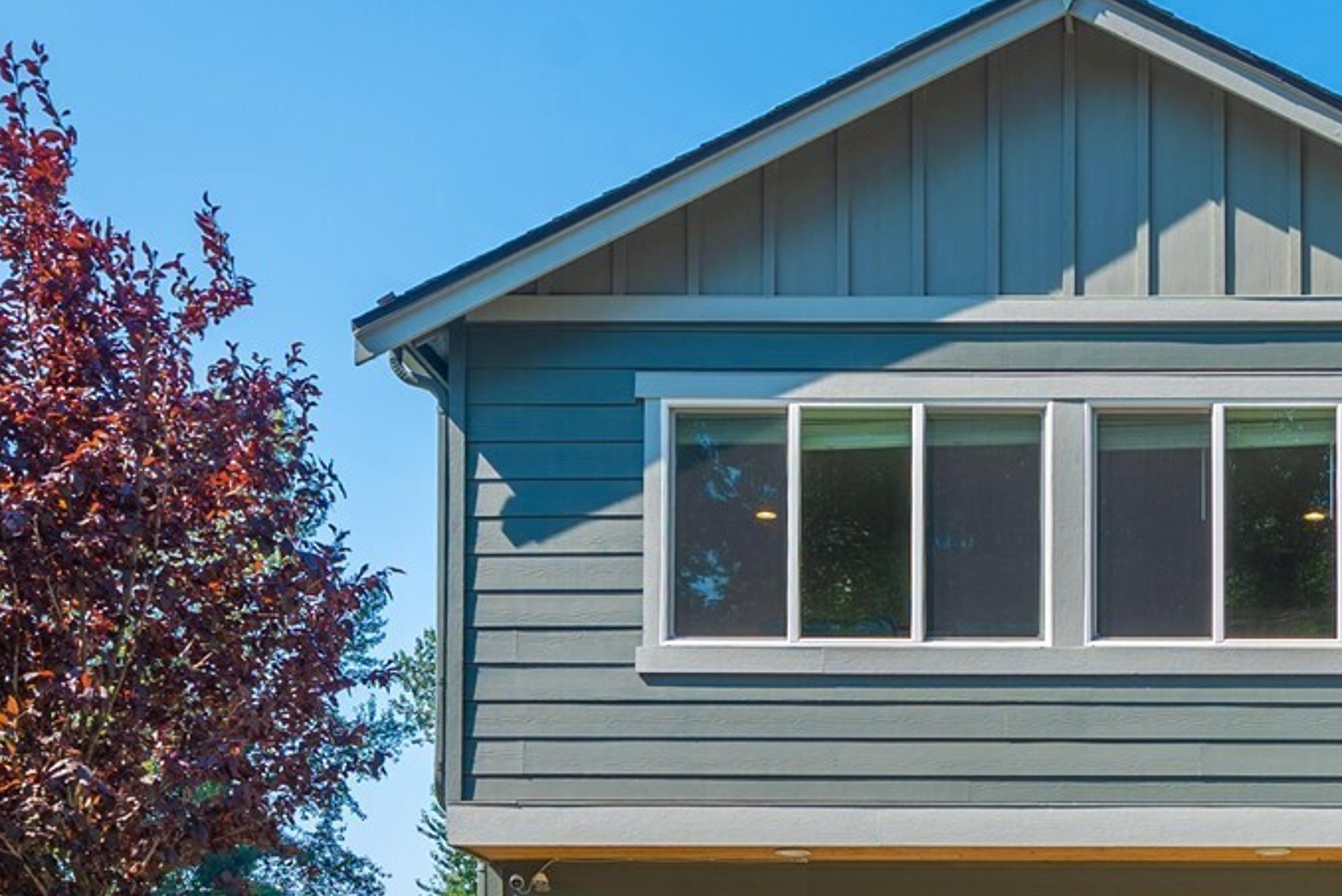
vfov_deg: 22.4
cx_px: 1284
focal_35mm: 60
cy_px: 714
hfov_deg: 31.3
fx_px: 2238
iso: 80
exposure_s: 1/80
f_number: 7.1
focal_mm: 24
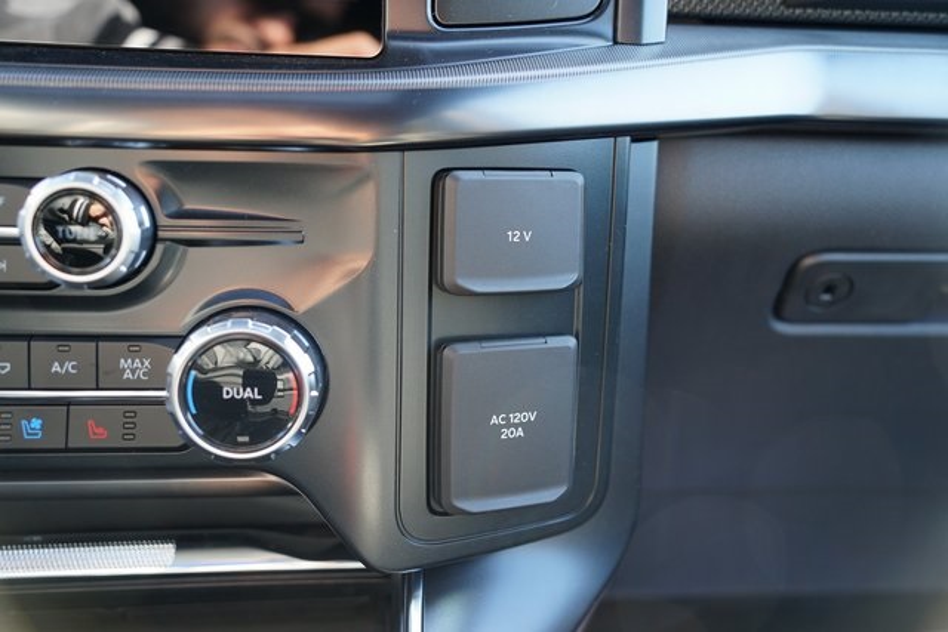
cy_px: 316
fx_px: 895
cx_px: 474
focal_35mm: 34
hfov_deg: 55.8
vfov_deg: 38.9
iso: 400
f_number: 4
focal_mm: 34
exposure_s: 1/60
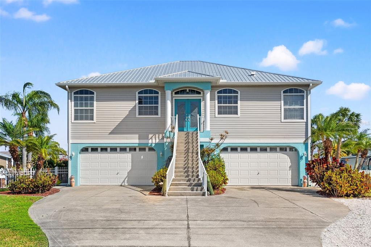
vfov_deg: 44.6
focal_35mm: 29
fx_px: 301
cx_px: 186
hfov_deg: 63.2
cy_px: 124
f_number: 7.1
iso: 400
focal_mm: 19.5
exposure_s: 1/640
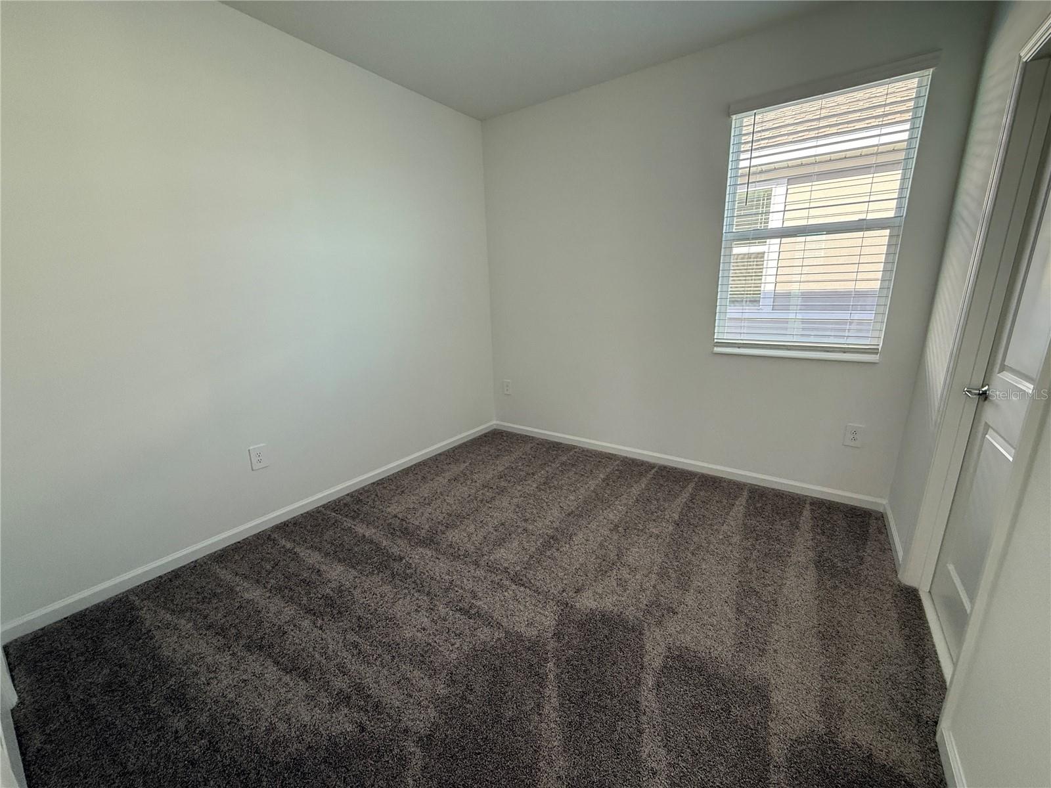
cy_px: 394
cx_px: 526
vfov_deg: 85.7
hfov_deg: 102.1
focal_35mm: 14
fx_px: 425
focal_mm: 2.22
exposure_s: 1/120
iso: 250
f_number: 2.2
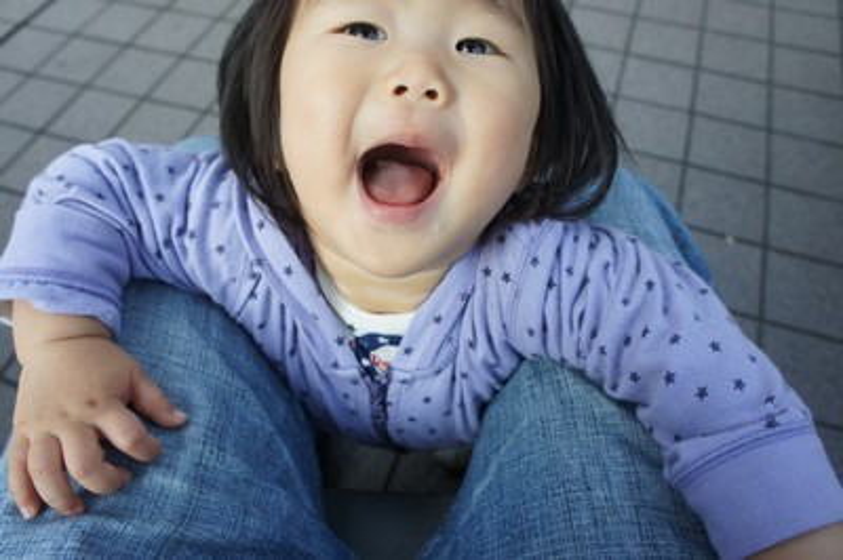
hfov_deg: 67.4
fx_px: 632
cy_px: 280
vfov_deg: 47.9
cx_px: 422
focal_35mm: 27
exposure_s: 1/60
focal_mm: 18
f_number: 5
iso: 200
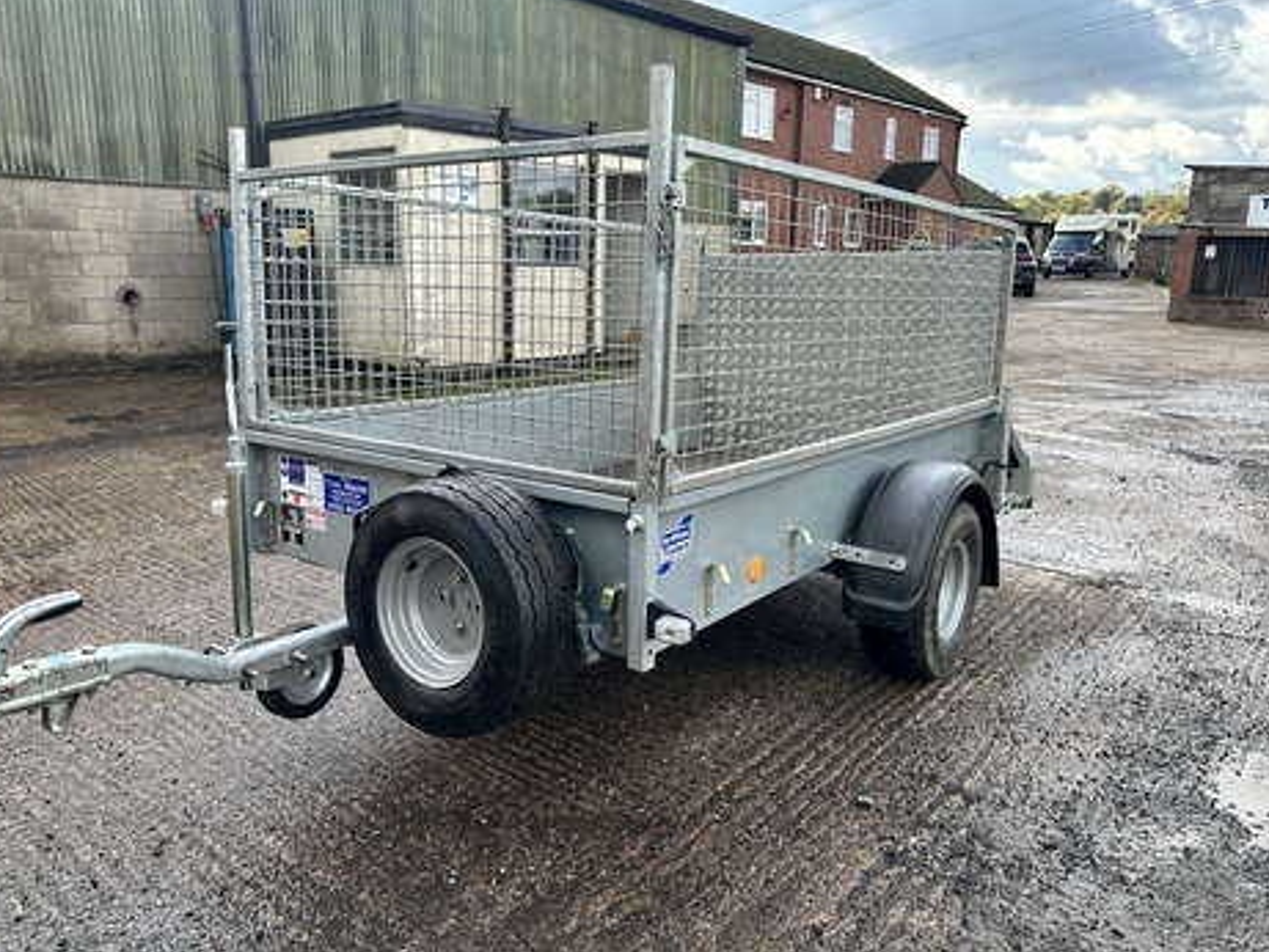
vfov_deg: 54.9
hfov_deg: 69.4
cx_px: 622
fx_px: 917
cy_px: 462
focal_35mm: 25
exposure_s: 1/709
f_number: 1.78
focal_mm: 6.86
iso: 80
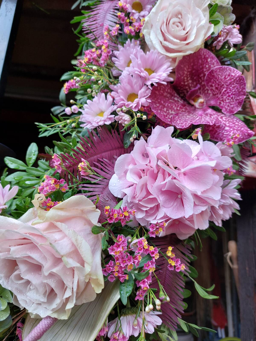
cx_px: 128
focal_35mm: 25
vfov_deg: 69.4
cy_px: 170
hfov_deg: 54.9
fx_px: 247
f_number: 1.8
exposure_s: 1/100
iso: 32
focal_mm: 5.23
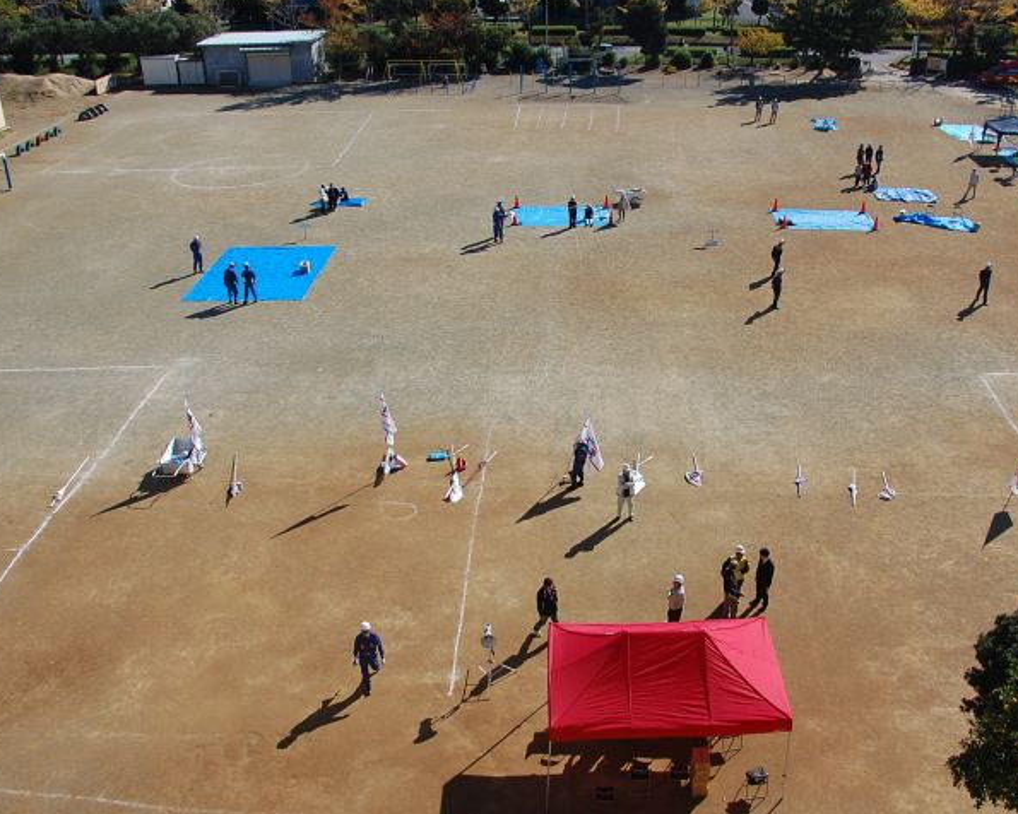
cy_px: 392
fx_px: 1024
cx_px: 577
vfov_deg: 43.3
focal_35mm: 34
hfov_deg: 52.7
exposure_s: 1/1250
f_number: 5
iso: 200
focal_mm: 18
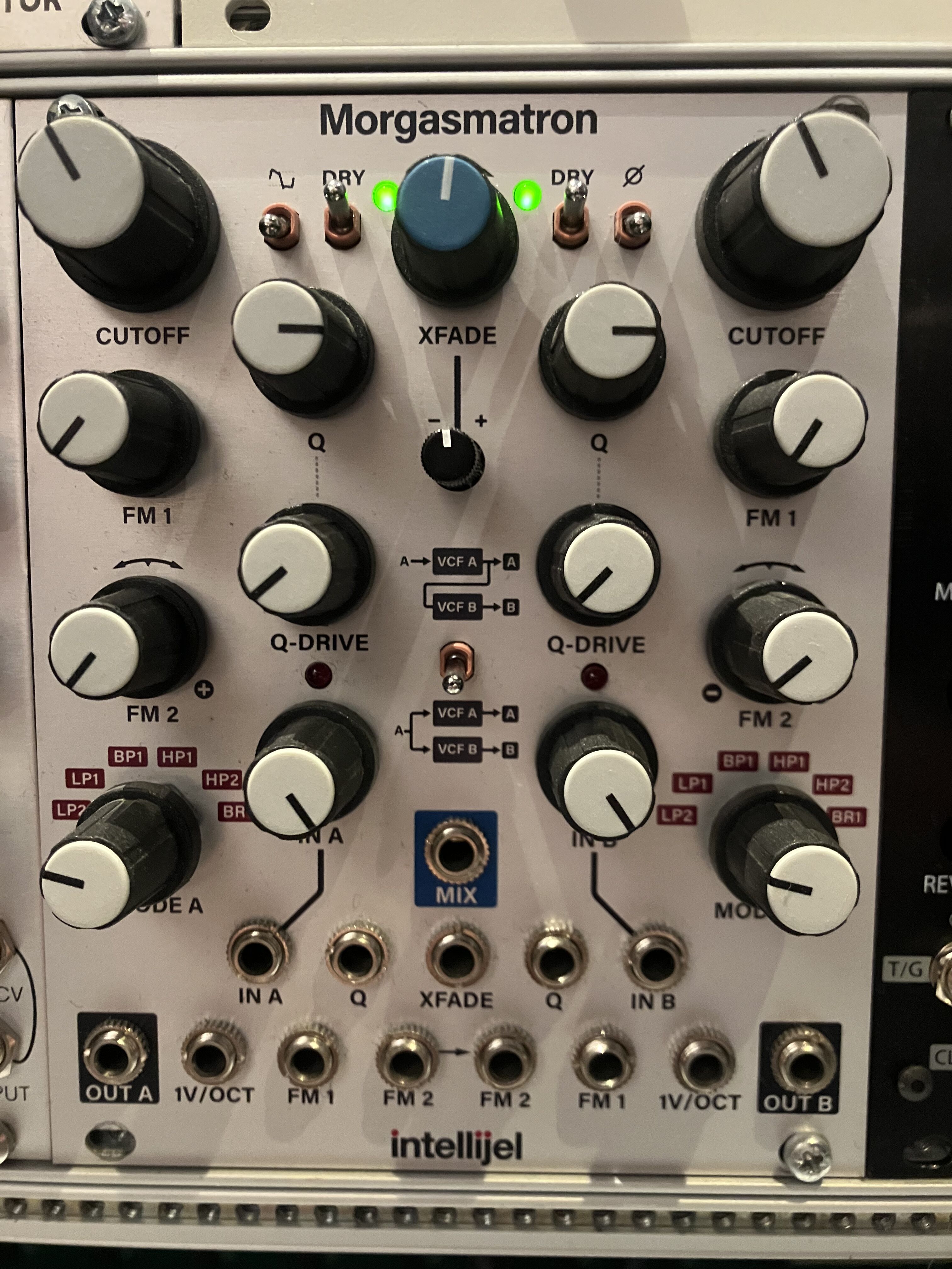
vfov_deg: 63.4
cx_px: 476
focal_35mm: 28
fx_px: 1027
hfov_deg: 49.7
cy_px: 634
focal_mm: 3.99
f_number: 1.8
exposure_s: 1/25
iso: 500
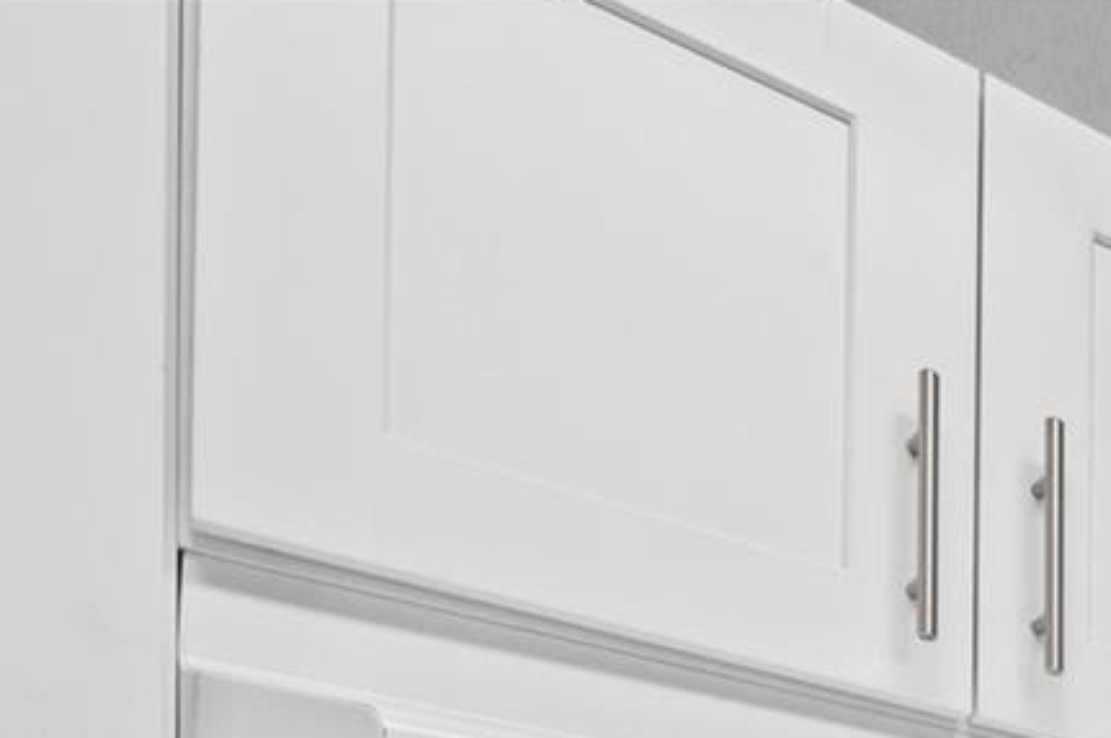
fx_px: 1602
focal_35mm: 52
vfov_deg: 19.1
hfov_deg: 23.9
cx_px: 1882
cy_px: 1356
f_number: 8
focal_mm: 14
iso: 200
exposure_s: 1/2
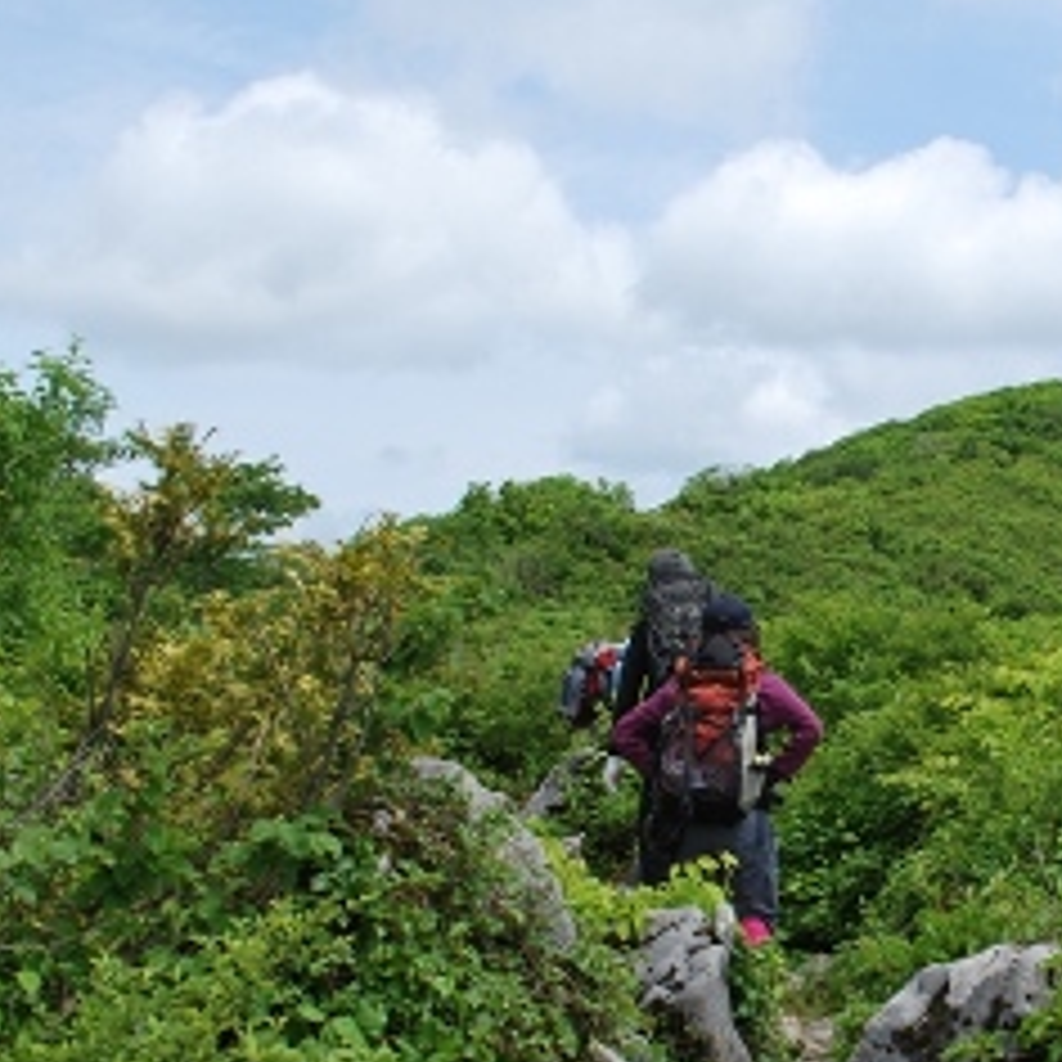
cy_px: 666
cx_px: 904
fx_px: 2187
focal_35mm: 63
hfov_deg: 26.6
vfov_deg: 27.2
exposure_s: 1/250
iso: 200
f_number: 10
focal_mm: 26
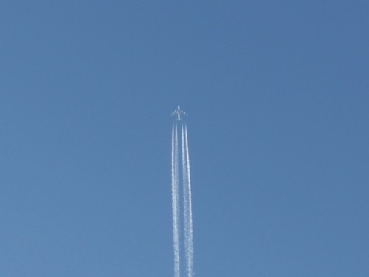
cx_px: 184
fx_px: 2729
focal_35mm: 256
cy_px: 138
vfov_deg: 5.8
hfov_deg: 7.7
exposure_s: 1/125
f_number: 5.9
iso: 80
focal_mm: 22.8
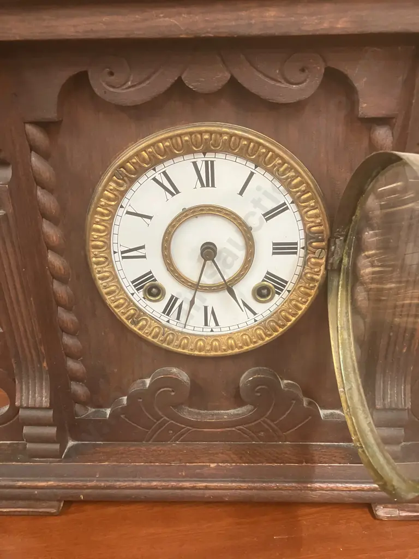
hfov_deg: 49.7
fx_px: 452
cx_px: 210
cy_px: 280
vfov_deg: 63.4
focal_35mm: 28
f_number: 1.8
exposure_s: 1/50
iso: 250
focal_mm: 3.99
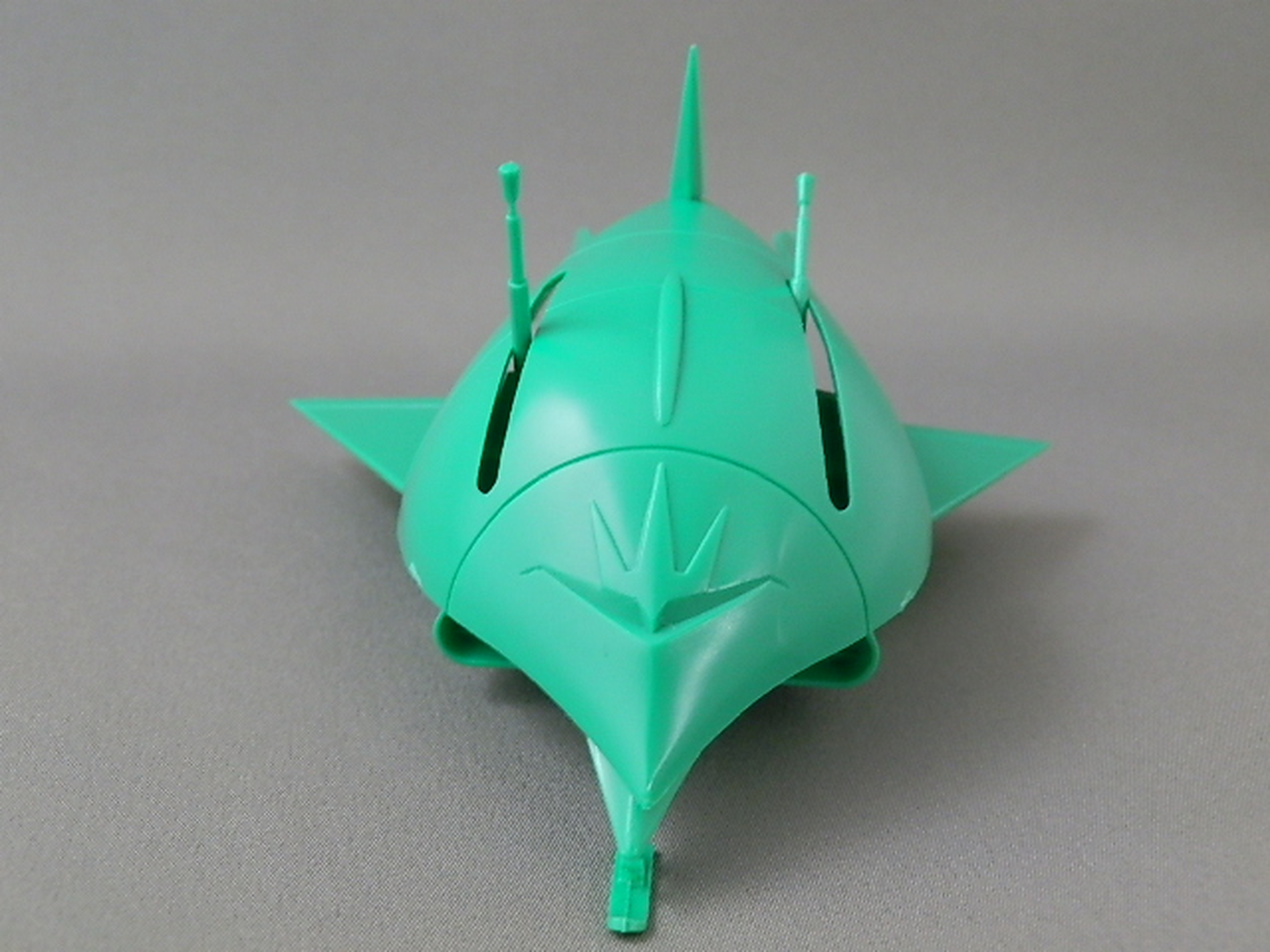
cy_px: 476
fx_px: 1247
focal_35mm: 34
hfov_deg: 54.0
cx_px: 635
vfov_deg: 41.8
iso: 200
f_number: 3.5
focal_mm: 6.17
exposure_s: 1/10
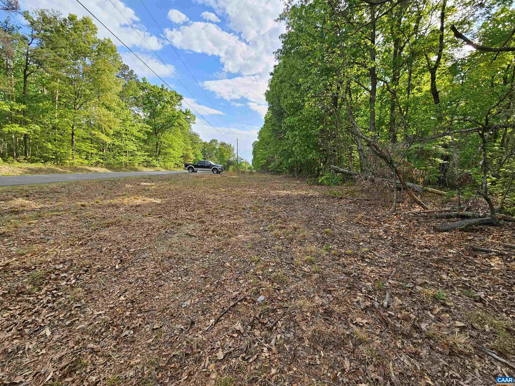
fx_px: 193
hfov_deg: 106.2
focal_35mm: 13
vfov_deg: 89.9
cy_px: 193
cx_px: 258
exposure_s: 1/441
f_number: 2.2
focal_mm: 2.2
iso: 50
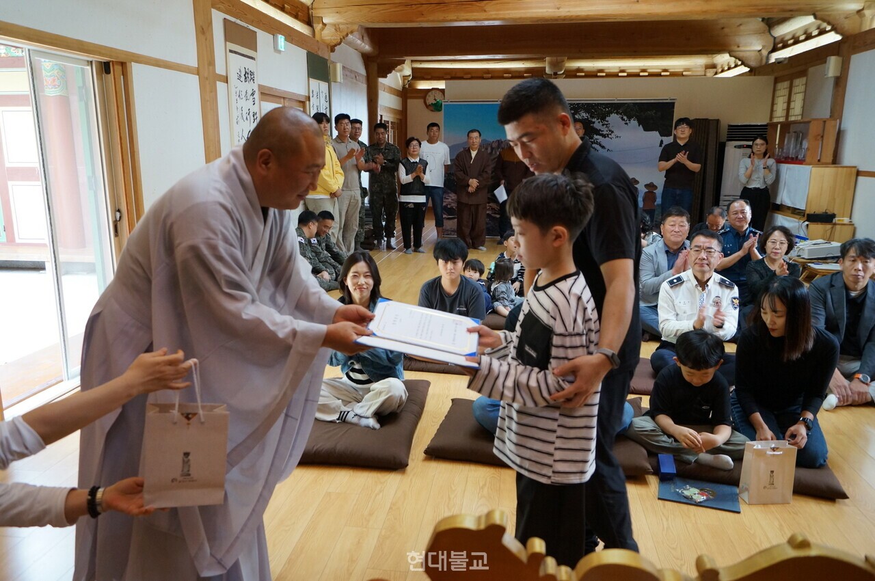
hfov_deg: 67.4
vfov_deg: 47.8
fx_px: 655
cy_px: 290
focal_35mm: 27
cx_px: 438
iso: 800
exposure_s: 1/60
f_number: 4
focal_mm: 18
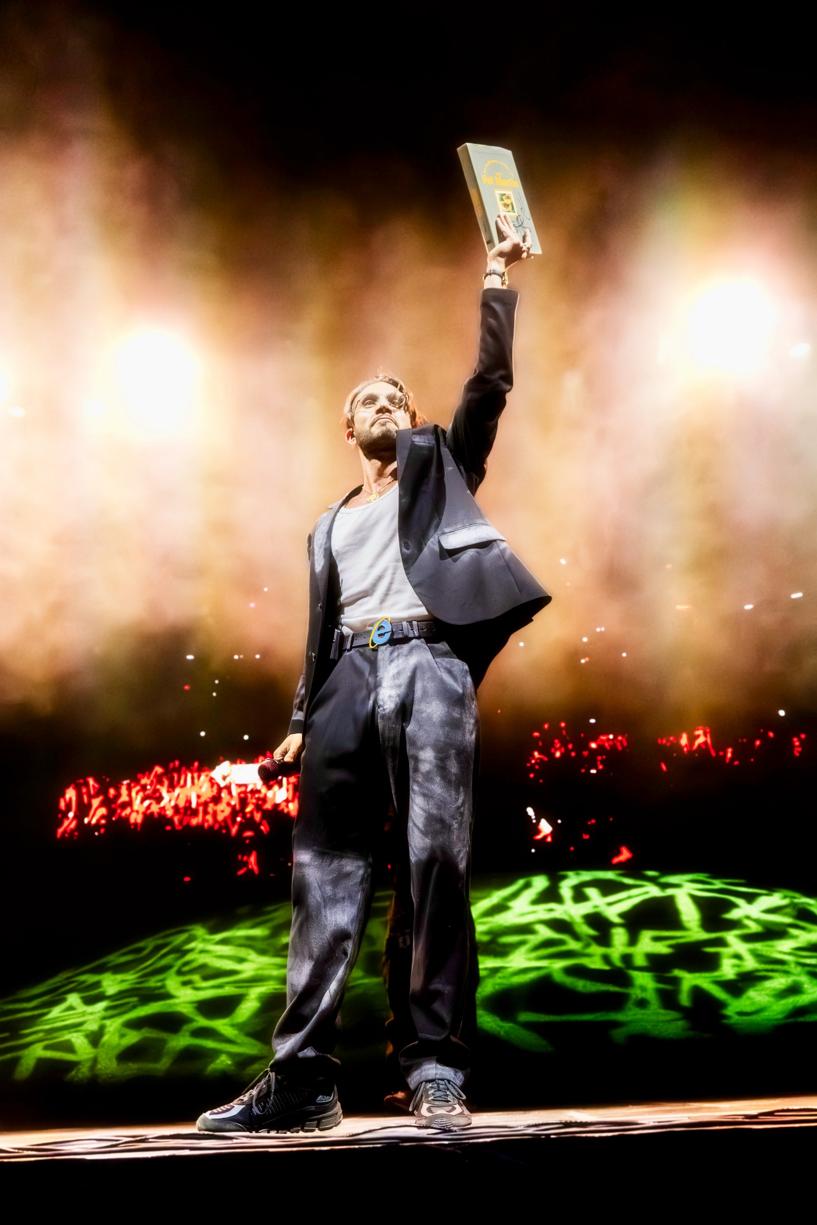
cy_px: 612
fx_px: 1055
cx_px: 408
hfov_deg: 42.3
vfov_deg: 60.3
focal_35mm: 31
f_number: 4.5
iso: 8000
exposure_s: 1/800
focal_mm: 31
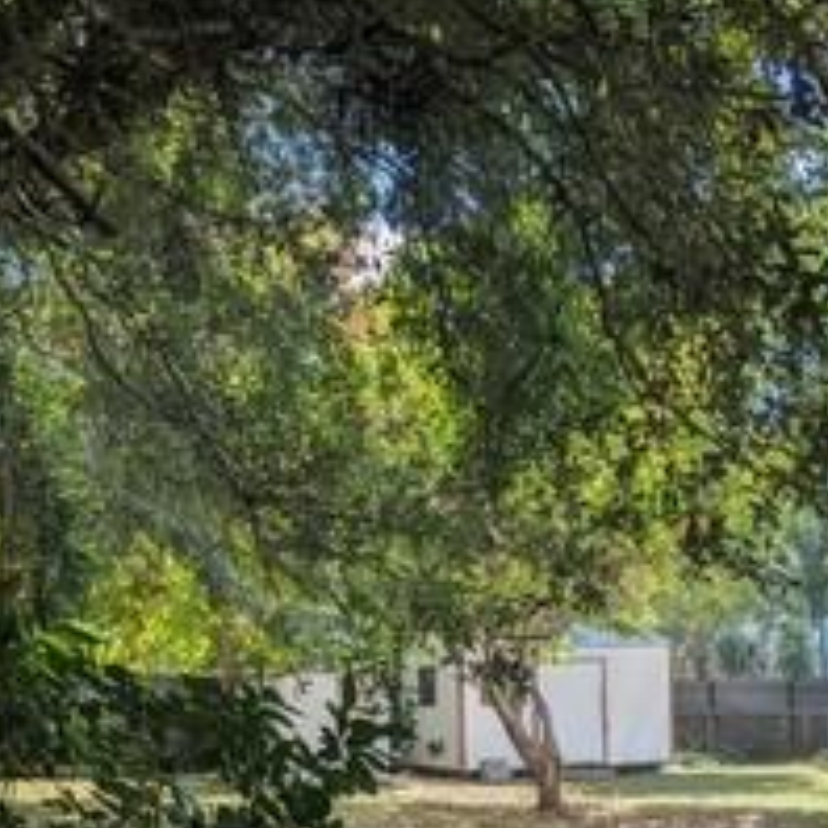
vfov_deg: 38.3
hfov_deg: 39.1
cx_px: 452
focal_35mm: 43
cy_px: 608
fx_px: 1164
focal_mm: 6.81
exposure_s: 1/524
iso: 45
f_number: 1.85
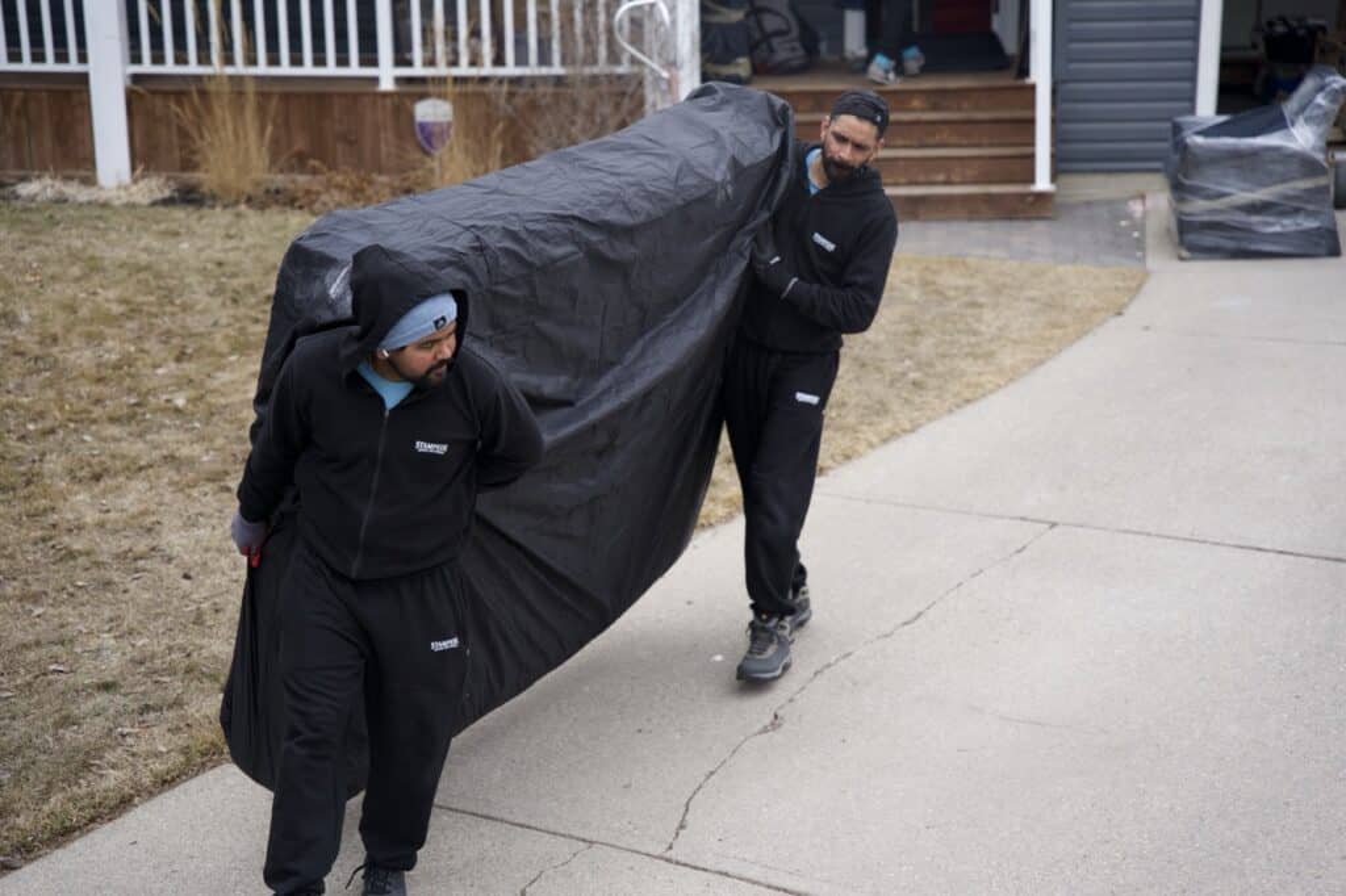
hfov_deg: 28.9
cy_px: 448
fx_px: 2616
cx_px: 673
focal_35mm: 70
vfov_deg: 19.4
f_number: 2.8
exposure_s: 1/500
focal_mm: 70
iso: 320
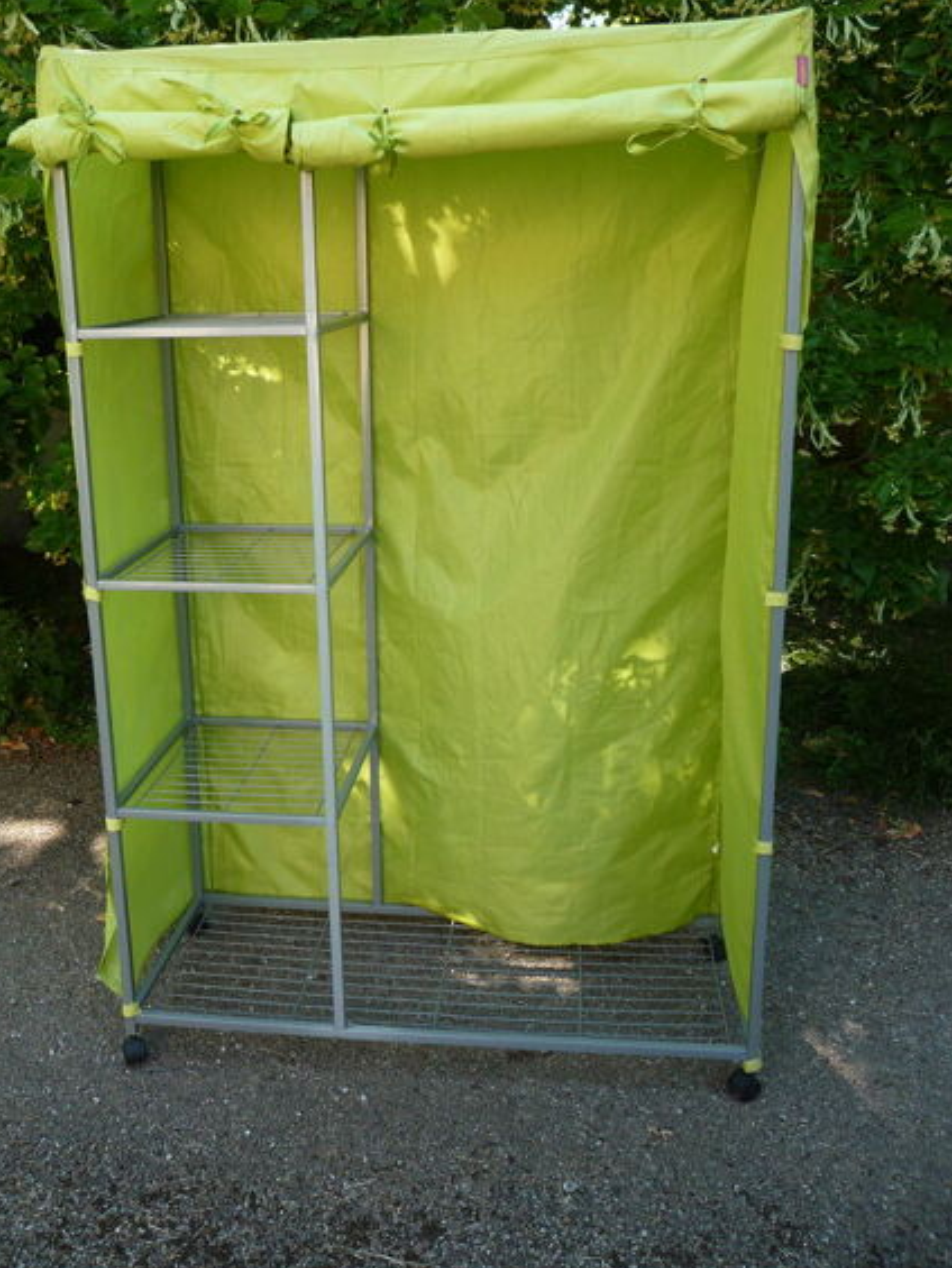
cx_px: 420
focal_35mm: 34
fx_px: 1246
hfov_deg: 41.7
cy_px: 584
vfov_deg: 53.9
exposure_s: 1/80
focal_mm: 5.2
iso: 100
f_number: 3.3
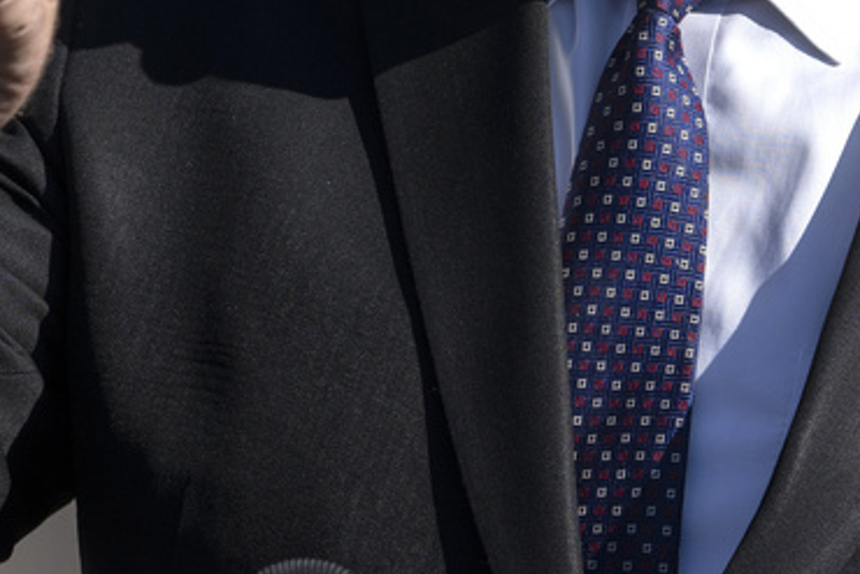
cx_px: 609
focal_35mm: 457
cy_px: -73
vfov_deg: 3.0
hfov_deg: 4.5
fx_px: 10921
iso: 200
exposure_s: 1/1600
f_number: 4.5
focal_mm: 110
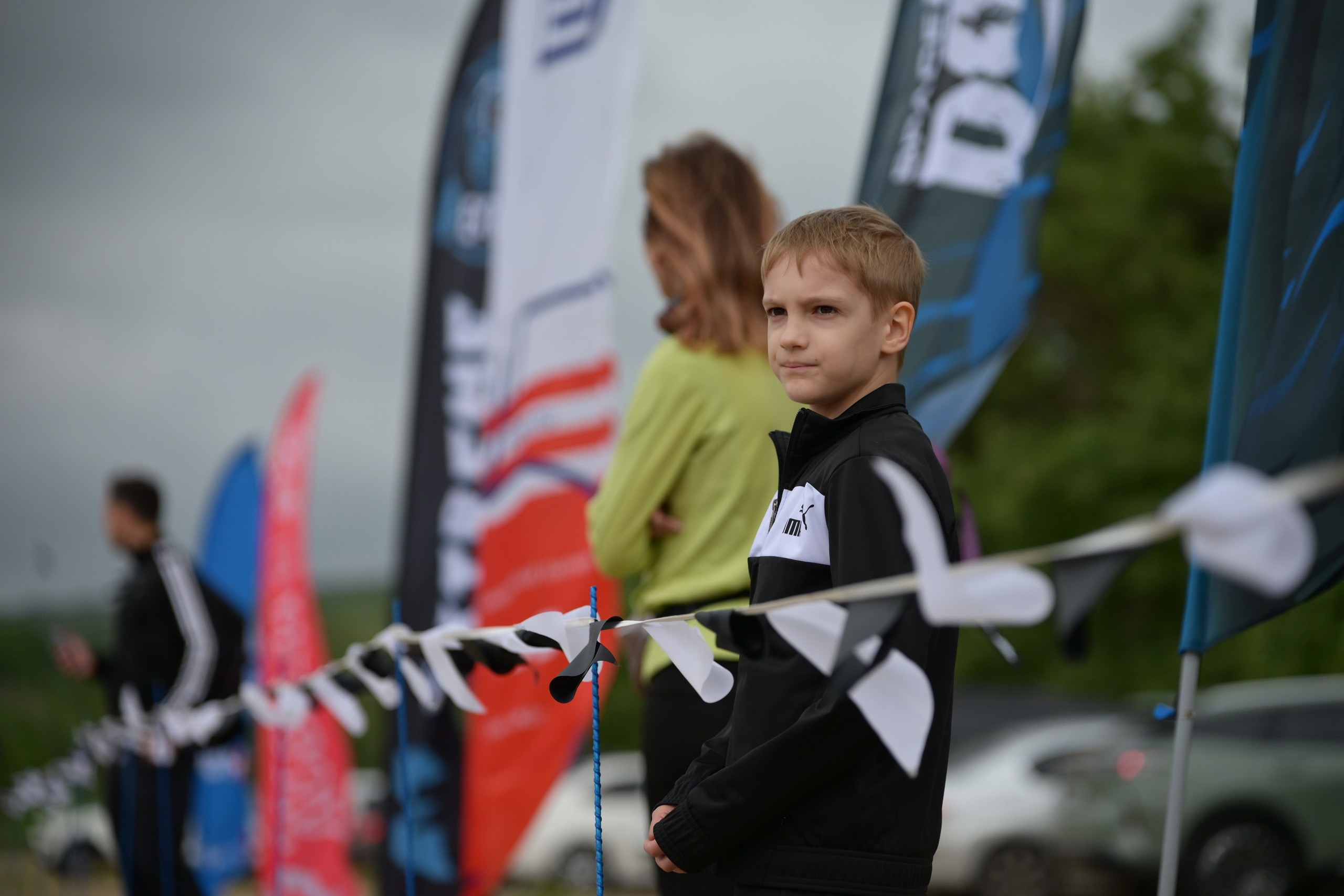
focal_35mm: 109
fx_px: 4069
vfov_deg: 12.6
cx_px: 672
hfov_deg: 18.8
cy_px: 448
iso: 250
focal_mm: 109
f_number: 2.7
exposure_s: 1/2500
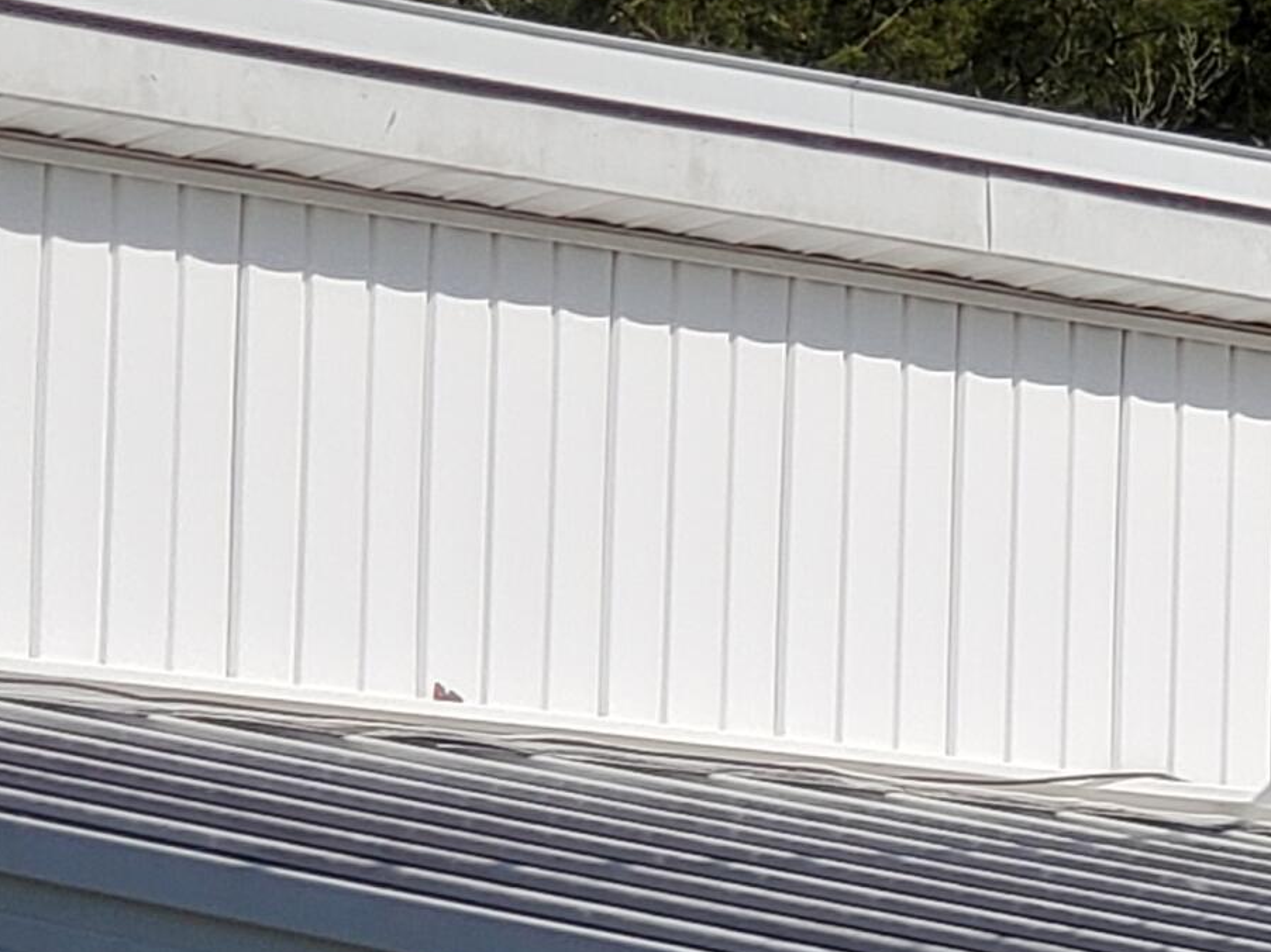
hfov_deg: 11.4
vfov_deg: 8.5
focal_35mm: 173
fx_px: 6350
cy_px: 887
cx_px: 1089
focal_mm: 6
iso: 50
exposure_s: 1/1829
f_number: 2.4
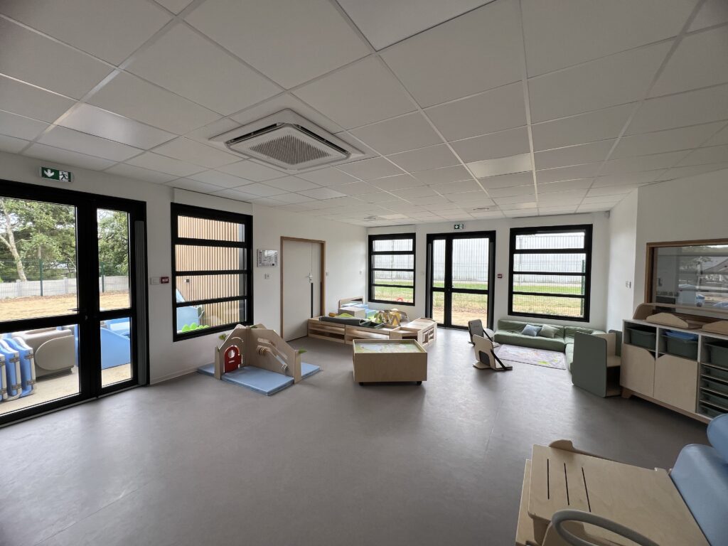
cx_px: 364
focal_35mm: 13
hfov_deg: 106.2
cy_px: 273
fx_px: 273
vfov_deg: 89.9
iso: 32
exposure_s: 1/134
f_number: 1.8
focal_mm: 1.57
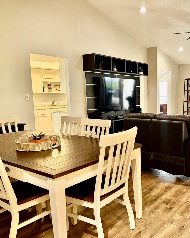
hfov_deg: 44.0
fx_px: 225
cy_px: 122
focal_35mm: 32
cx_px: 147
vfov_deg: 55.7
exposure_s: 1/60
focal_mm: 6.76
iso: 500
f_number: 1.78
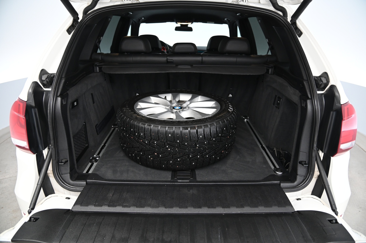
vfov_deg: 53.1
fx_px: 244
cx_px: 183
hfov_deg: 73.8
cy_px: 122
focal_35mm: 24
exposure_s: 1/40
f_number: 4
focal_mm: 24
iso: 2000
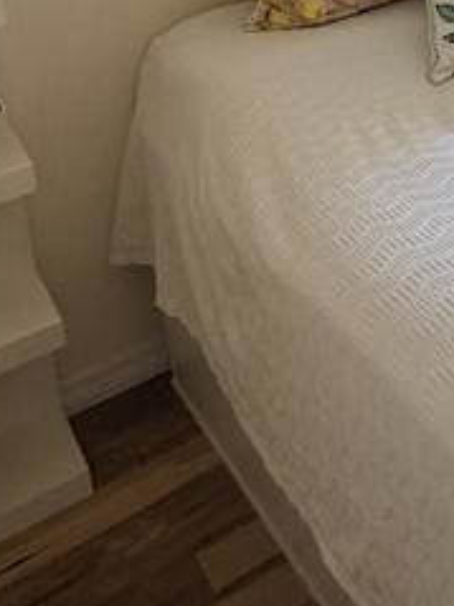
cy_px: -188
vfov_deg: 27.0
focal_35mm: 60
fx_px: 1050
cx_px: 779
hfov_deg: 19.4
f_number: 2.2
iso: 160
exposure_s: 1/121
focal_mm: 2.22
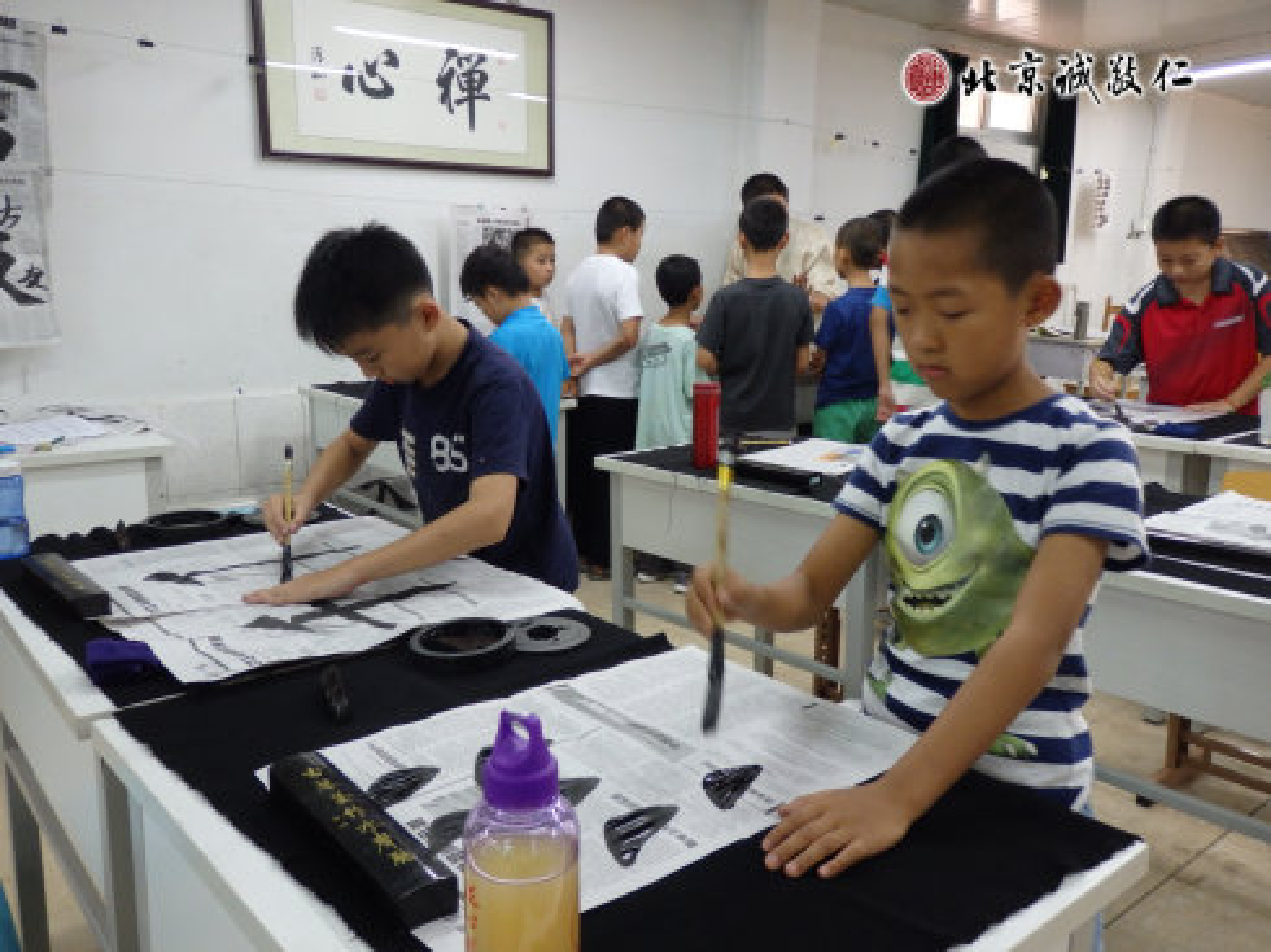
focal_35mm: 27
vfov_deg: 51.3
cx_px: 636
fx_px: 991
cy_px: 476
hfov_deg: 65.3
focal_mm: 5
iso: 320
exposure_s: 1/50
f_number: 3.2
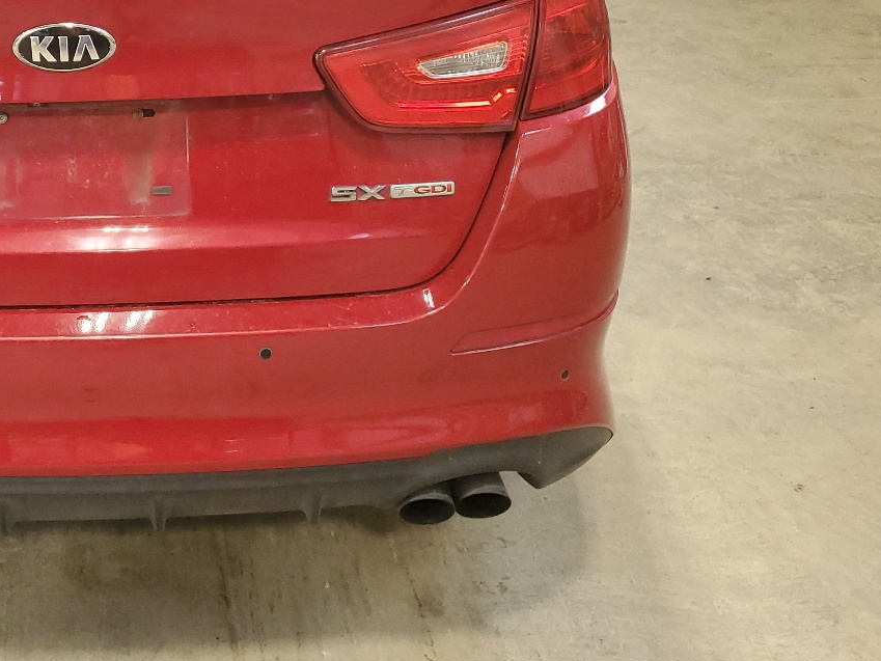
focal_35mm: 49
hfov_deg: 36.6
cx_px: 99
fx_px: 1247
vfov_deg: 29.0
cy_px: 125
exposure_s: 1/60.2
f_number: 1.5
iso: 156
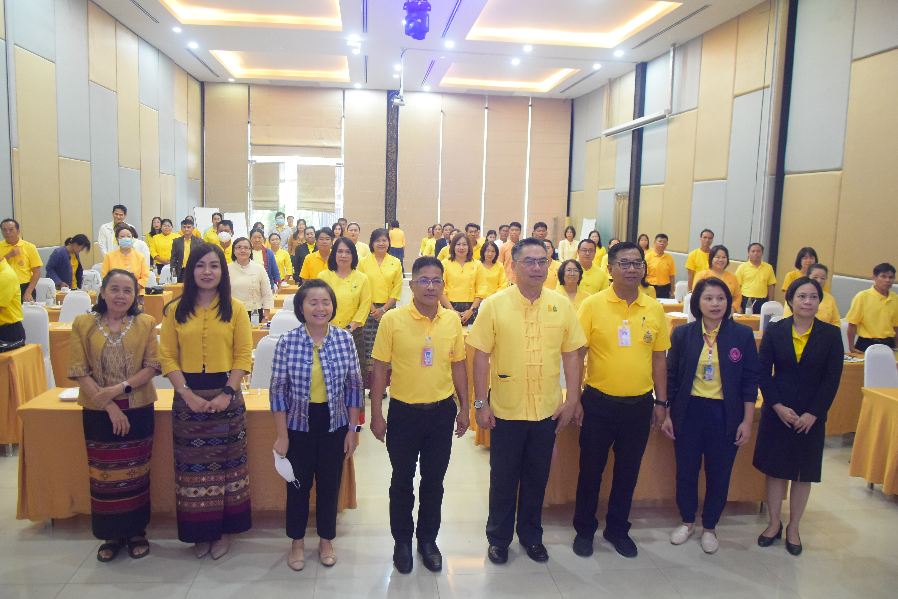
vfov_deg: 48.0
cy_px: 300
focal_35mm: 27
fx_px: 674
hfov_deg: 67.4
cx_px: 449
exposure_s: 1/40
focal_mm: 18
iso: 3200
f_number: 3.5
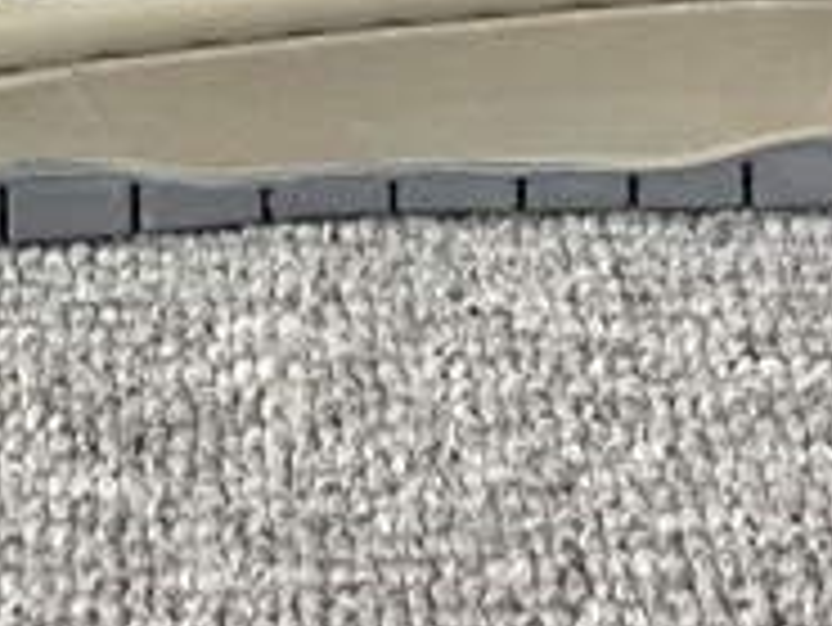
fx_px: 3632
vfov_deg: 9.3
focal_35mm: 151
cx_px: 261
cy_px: -556
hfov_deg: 13.0
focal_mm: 3.3
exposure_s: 1/50
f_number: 2.4
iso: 25
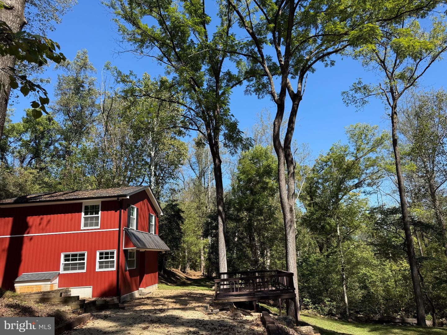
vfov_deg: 56.8
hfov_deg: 71.6
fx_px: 310
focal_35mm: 24
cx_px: 224
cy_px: 168
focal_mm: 6.76
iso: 80
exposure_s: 1/1727
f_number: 1.78
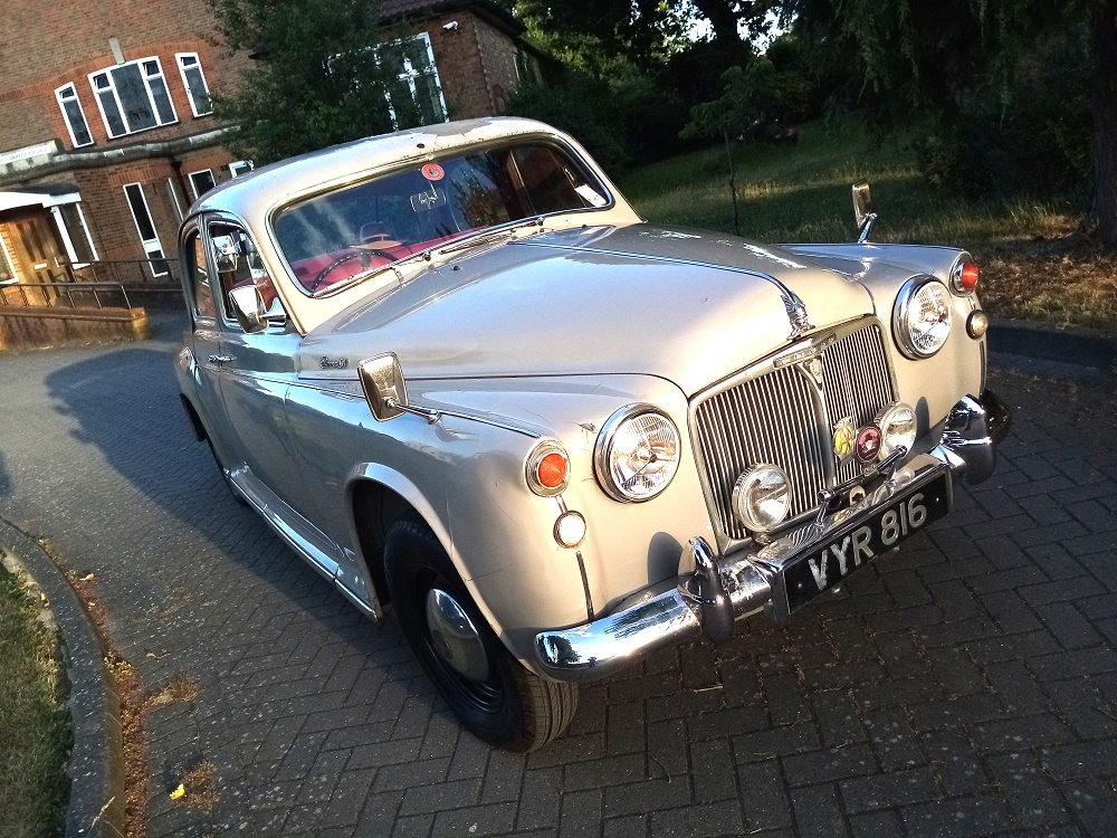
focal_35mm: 26
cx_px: 558
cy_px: 419
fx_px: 839
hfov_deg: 67.3
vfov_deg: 53.1
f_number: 1.8
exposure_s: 1/412
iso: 108
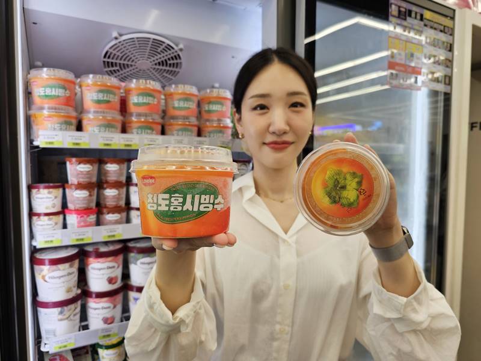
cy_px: 180
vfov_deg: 58.9
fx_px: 320
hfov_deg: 73.9
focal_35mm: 23
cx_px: 240
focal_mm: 6.3
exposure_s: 1/120
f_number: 1.7
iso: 50
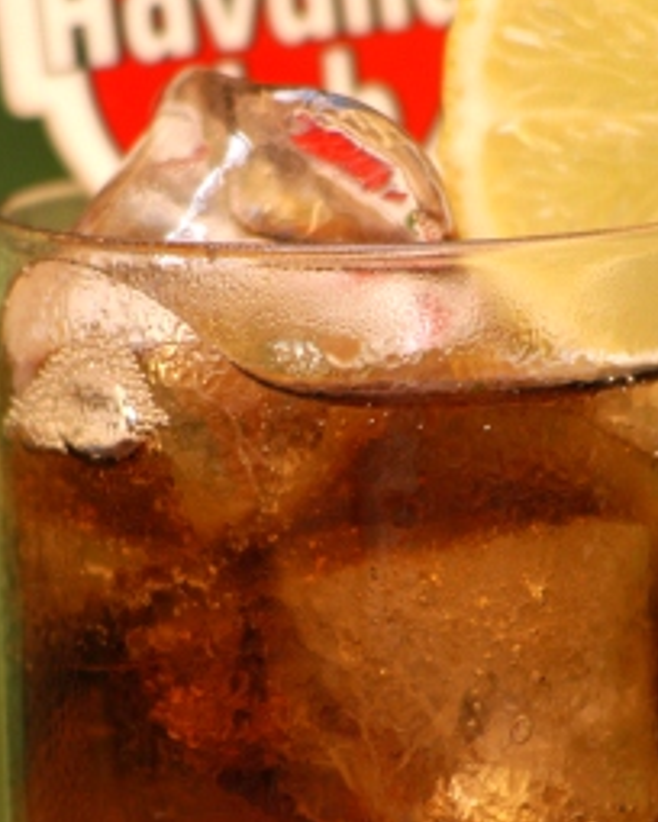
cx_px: 397
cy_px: 561
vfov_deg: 3.7
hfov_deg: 3.0
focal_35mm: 519
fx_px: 12634
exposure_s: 1/20
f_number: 5.6
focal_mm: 210
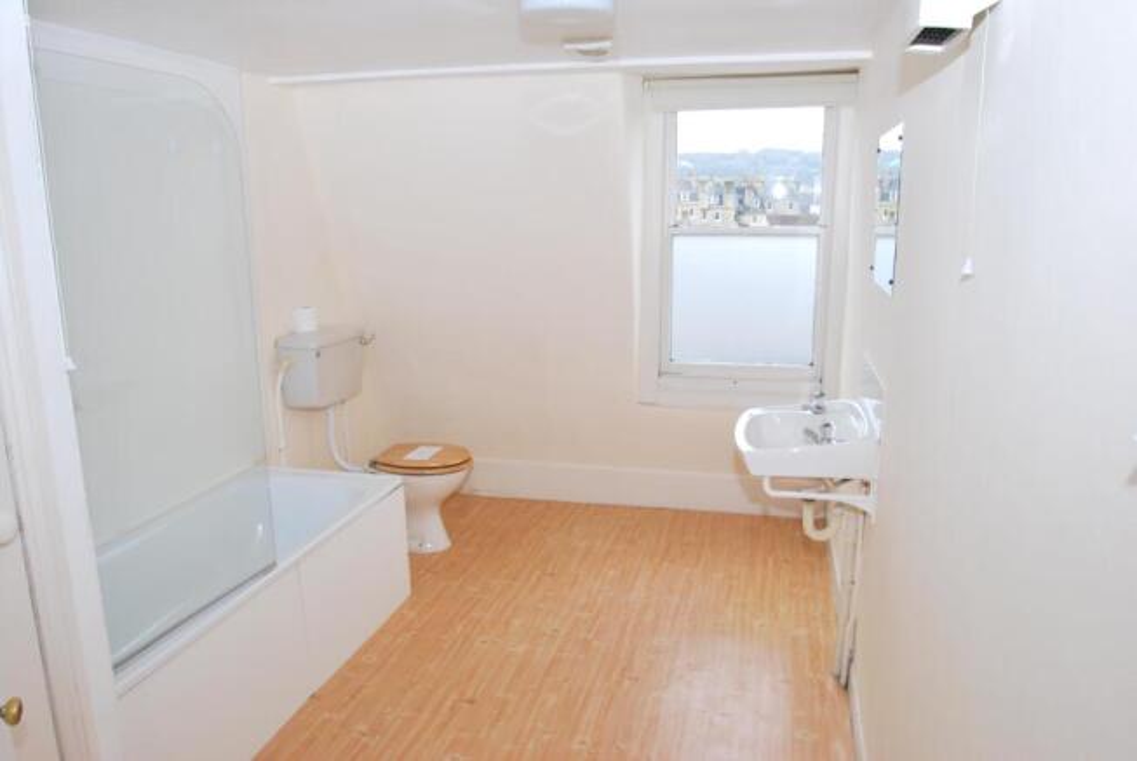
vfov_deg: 50.5
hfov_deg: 70.4
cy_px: 380
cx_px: 568
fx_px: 806
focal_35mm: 26
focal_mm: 17
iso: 220
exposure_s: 1/30
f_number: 4.2
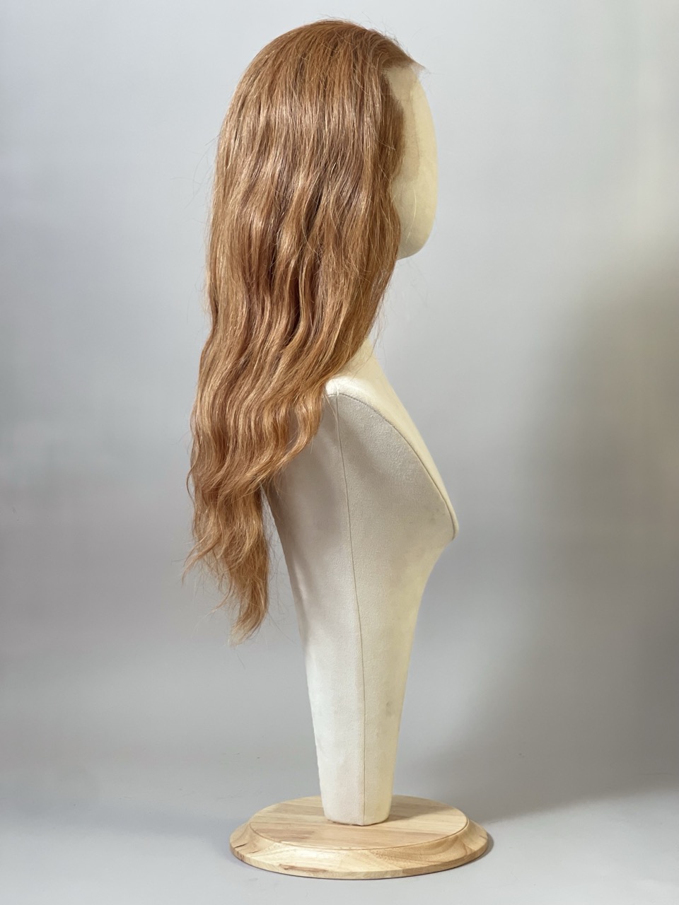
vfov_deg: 30.3
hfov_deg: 22.9
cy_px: 452
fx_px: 1674
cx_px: 340
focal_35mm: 64
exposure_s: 1/121
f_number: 2.2
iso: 100
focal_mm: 7.5
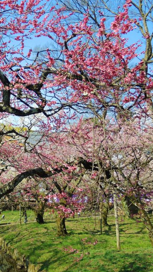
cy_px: 129
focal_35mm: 45
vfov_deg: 45.5
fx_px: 325
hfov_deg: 25.1
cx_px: -3
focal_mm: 6
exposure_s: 1/160
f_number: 2
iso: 80
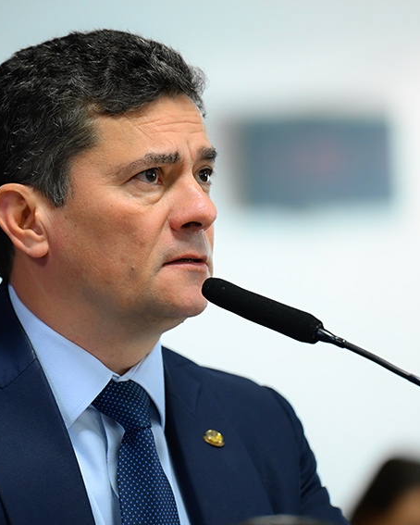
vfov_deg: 6.8
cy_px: 263
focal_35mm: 284
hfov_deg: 5.5
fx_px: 4410
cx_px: 134
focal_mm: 200
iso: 2000
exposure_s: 1/160
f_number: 2.8
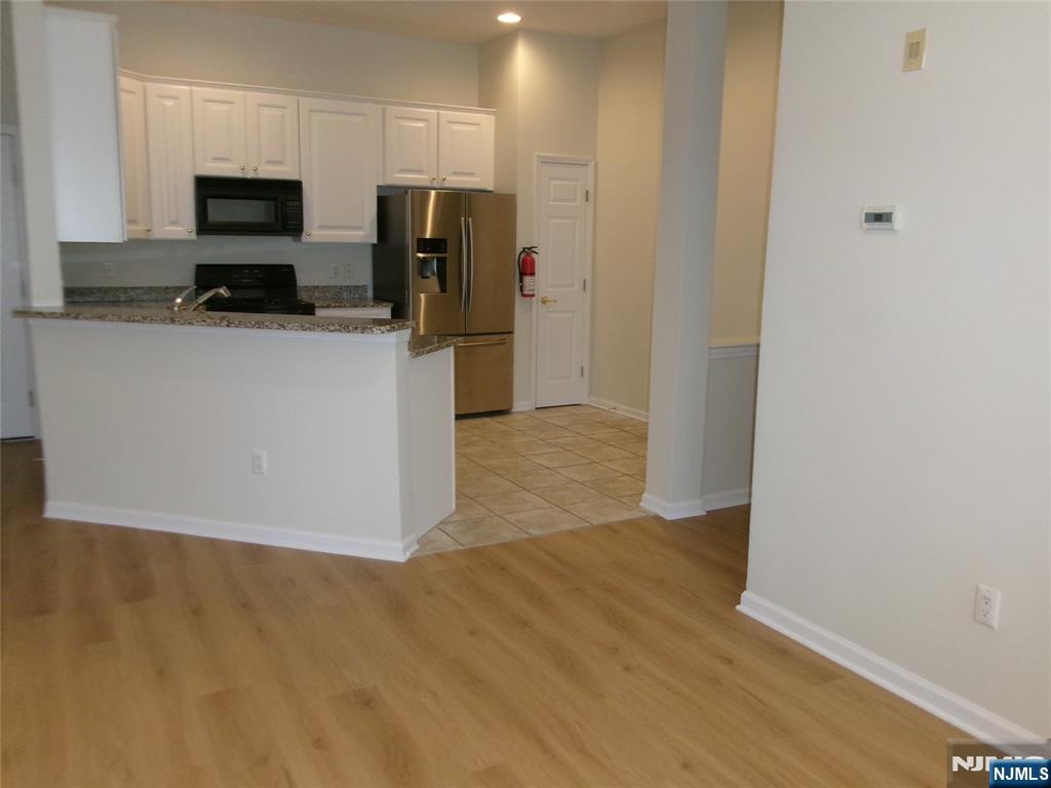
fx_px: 850
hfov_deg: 63.4
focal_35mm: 28
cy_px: 394
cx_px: 526
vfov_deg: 49.7
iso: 400
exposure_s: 1/34
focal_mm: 5.1
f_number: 3.9
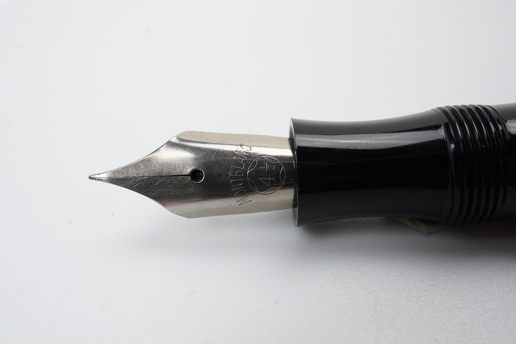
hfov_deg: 43.6
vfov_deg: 29.9
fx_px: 645
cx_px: 258
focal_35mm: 45
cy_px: 172
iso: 640
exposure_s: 1/100
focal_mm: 30
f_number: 22
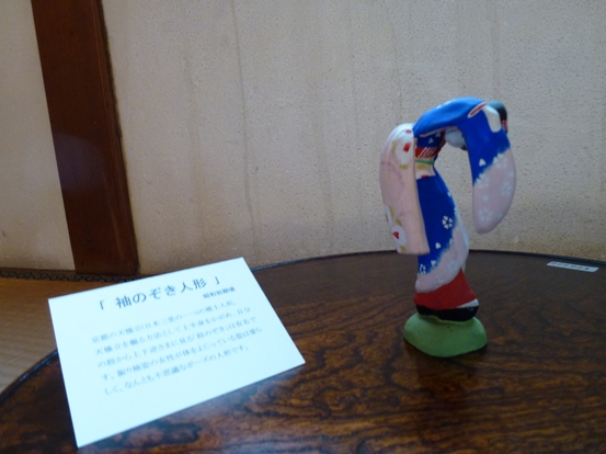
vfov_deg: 56.8
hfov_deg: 71.6
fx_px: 420
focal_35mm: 24
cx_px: 303
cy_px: 227
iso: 200
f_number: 3.3
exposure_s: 1/10
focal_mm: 4.3
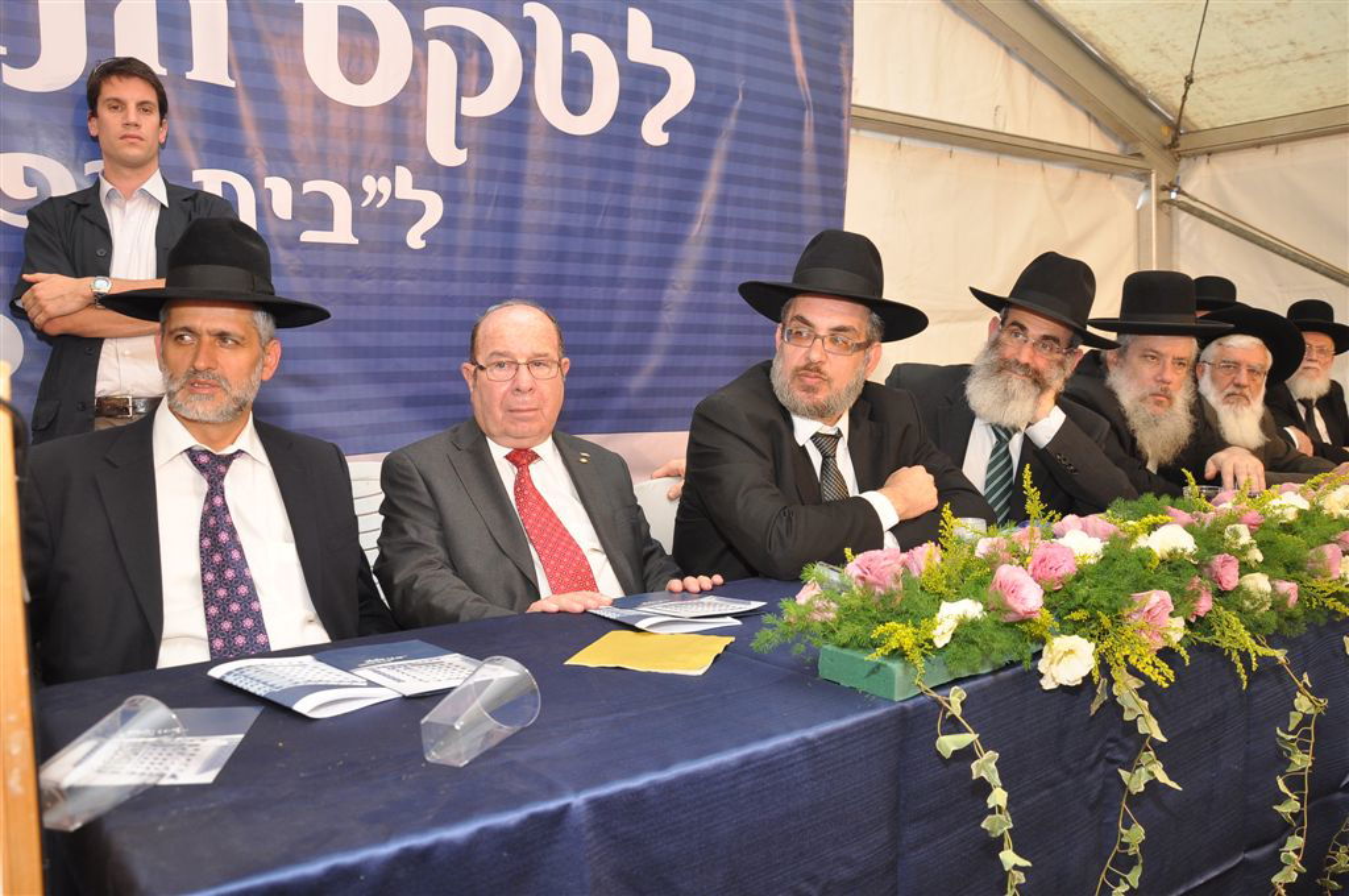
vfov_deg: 47.8
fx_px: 1010
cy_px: 448
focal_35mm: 27
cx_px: 674
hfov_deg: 67.4
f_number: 5
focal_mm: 18
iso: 500
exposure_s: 1/60
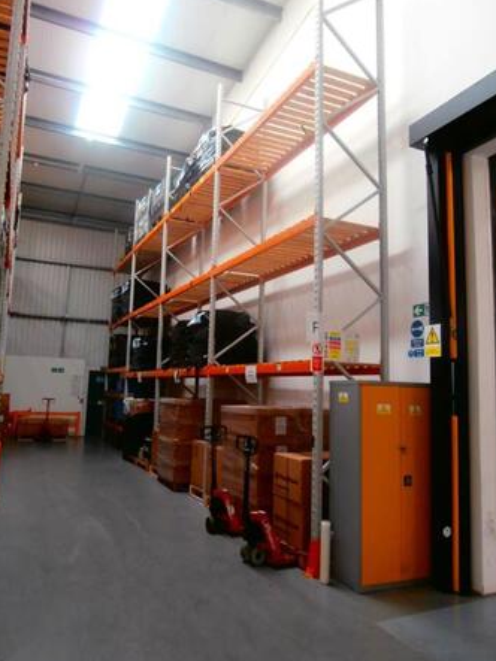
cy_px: 316
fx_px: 497
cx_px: 239
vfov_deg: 67.3
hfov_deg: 53.0
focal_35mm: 26
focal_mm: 4.2
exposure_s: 1/25
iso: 200
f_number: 3
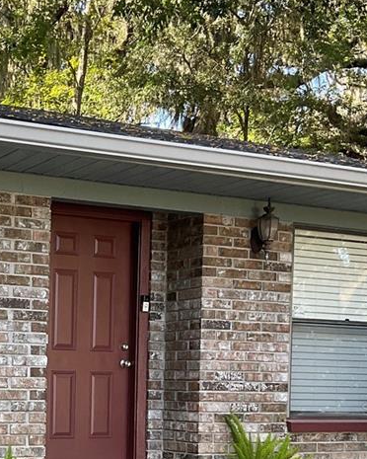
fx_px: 991
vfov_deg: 25.3
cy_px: 409
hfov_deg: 20.2
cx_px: -12
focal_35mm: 73
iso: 25
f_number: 1.8
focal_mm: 3
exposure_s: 1/122
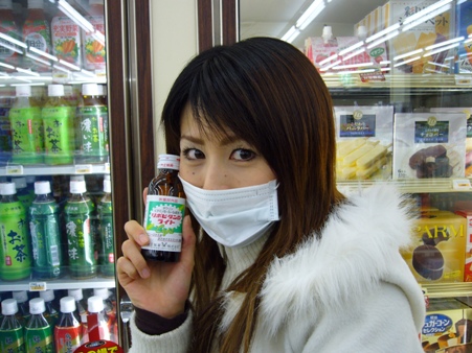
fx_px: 477
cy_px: 176
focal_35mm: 35
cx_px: 236
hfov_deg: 52.6
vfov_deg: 40.7
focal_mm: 5.8
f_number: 2.8
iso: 100
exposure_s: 1/25
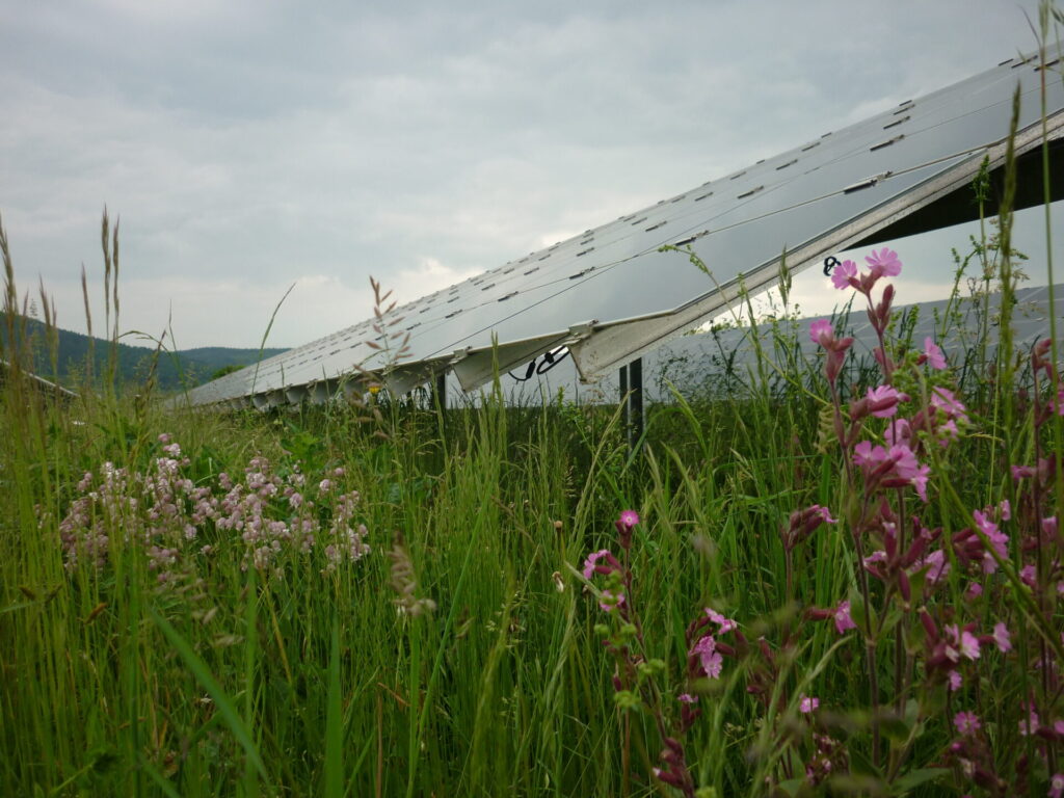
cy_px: 399
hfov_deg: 55.4
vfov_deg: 42.9
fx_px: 1014
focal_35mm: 33
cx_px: 532
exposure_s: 1/320
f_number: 2.8
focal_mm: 5.5
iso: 80
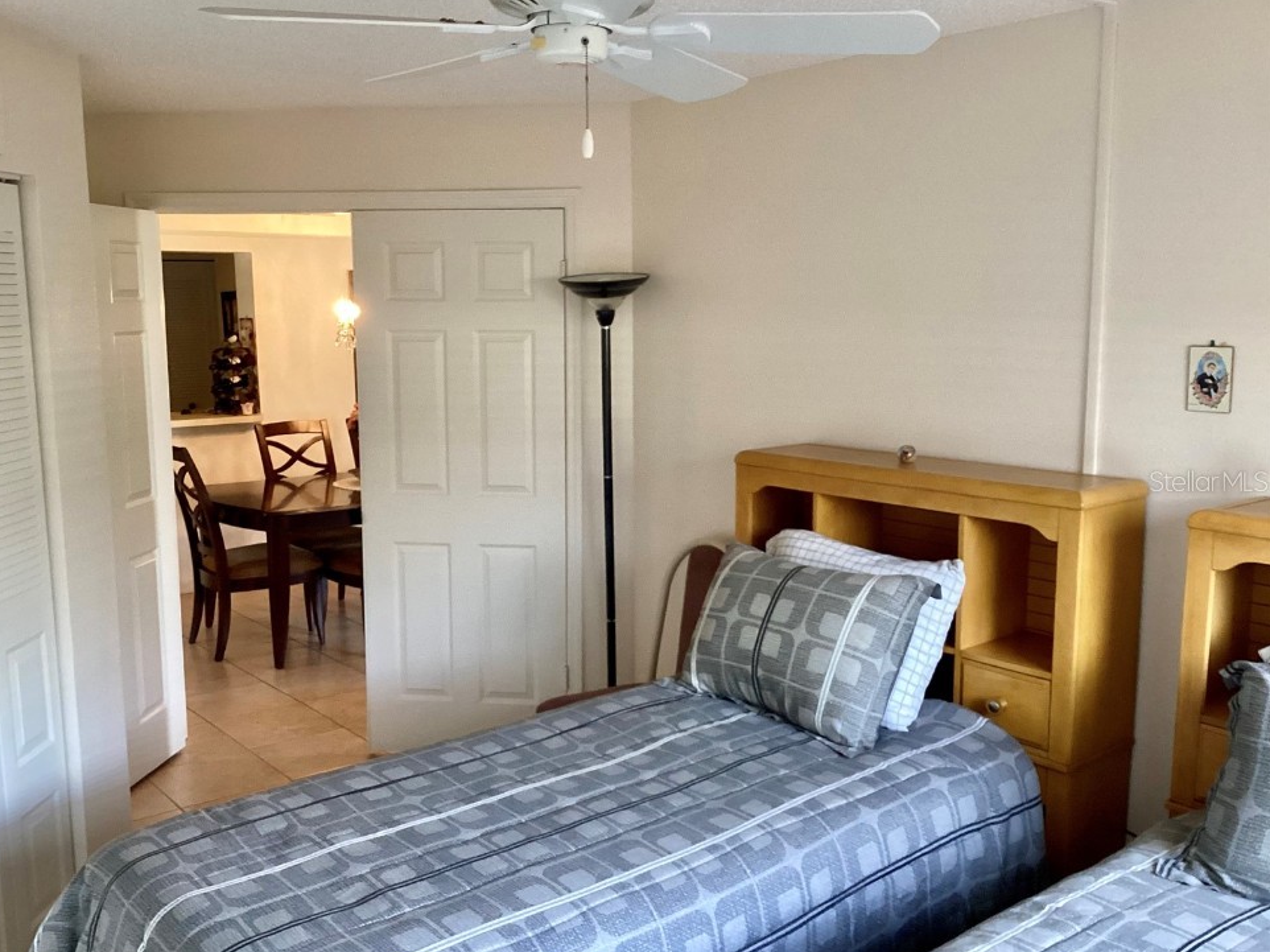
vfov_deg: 42.9
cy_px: 481
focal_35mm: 33
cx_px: 598
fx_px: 1210
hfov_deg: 55.3
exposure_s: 1/60
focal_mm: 3.3
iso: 250
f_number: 2.4
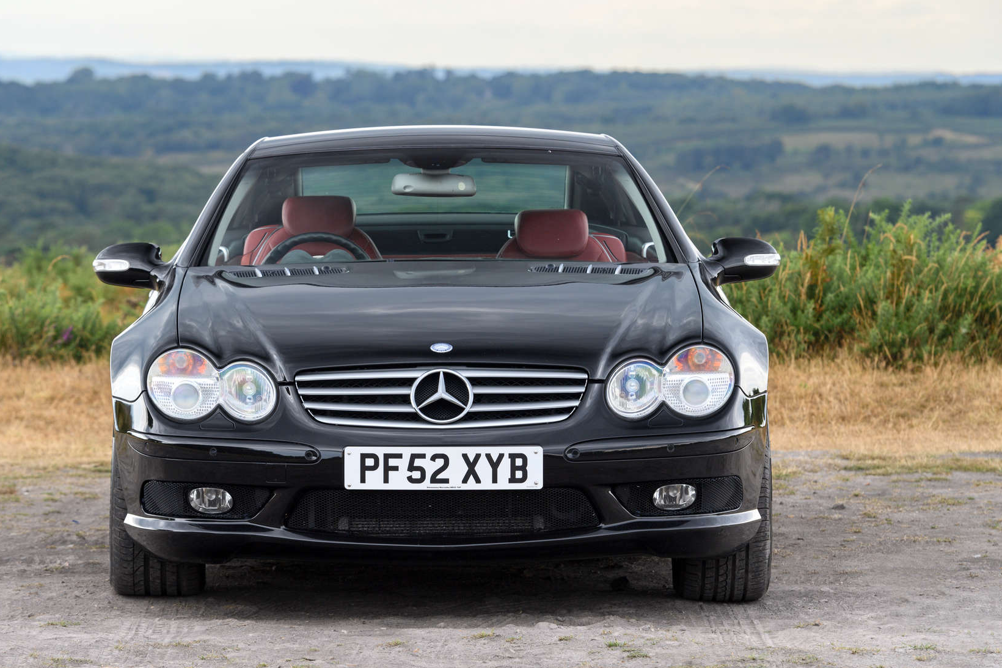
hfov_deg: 10.9
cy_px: 280
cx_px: 447
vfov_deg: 7.3
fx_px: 5260
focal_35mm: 189
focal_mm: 155
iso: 160
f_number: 7.1
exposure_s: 1/60
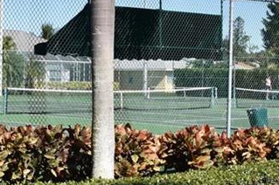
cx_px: 136
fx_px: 821
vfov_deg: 12.8
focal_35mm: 106
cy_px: 37
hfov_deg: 19.3
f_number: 8
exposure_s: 1/500
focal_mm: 22
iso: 250
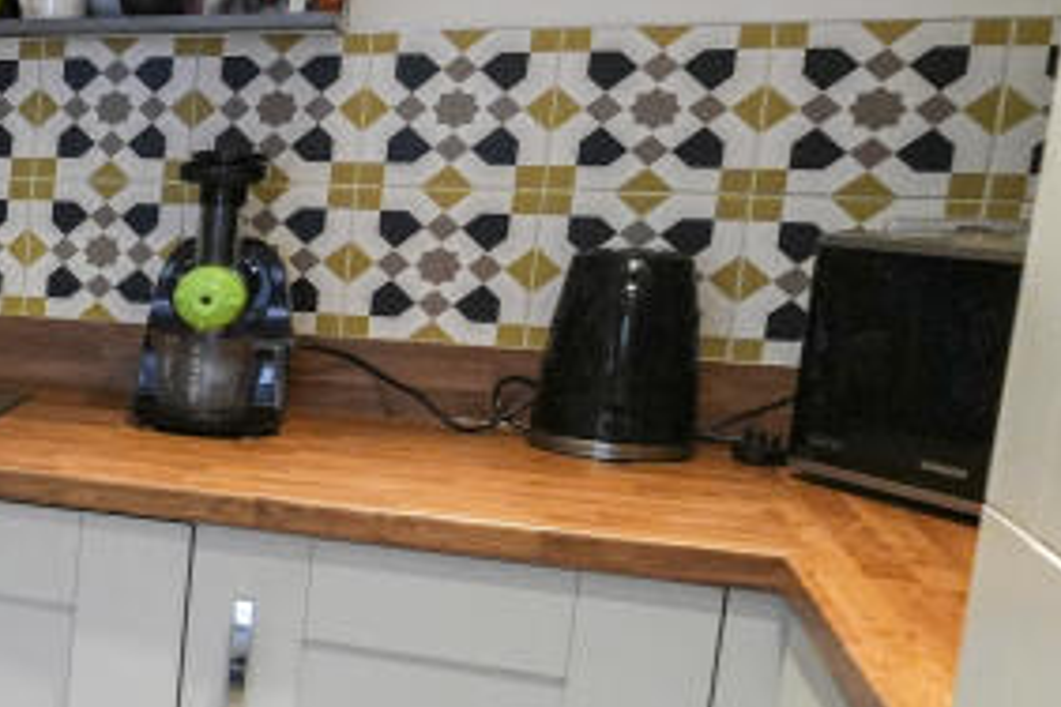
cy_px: 397
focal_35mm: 60
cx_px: -704
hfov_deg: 23.3
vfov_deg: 22.7
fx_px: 1763
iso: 1600
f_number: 4
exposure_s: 1/160
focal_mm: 11
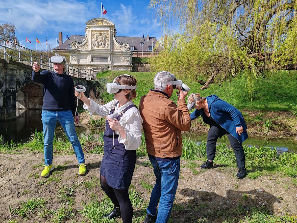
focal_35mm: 27
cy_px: 112
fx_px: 232
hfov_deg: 65.3
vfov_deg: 51.4
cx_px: 148
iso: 80
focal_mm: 6.12
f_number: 1.9
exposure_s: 1/1250
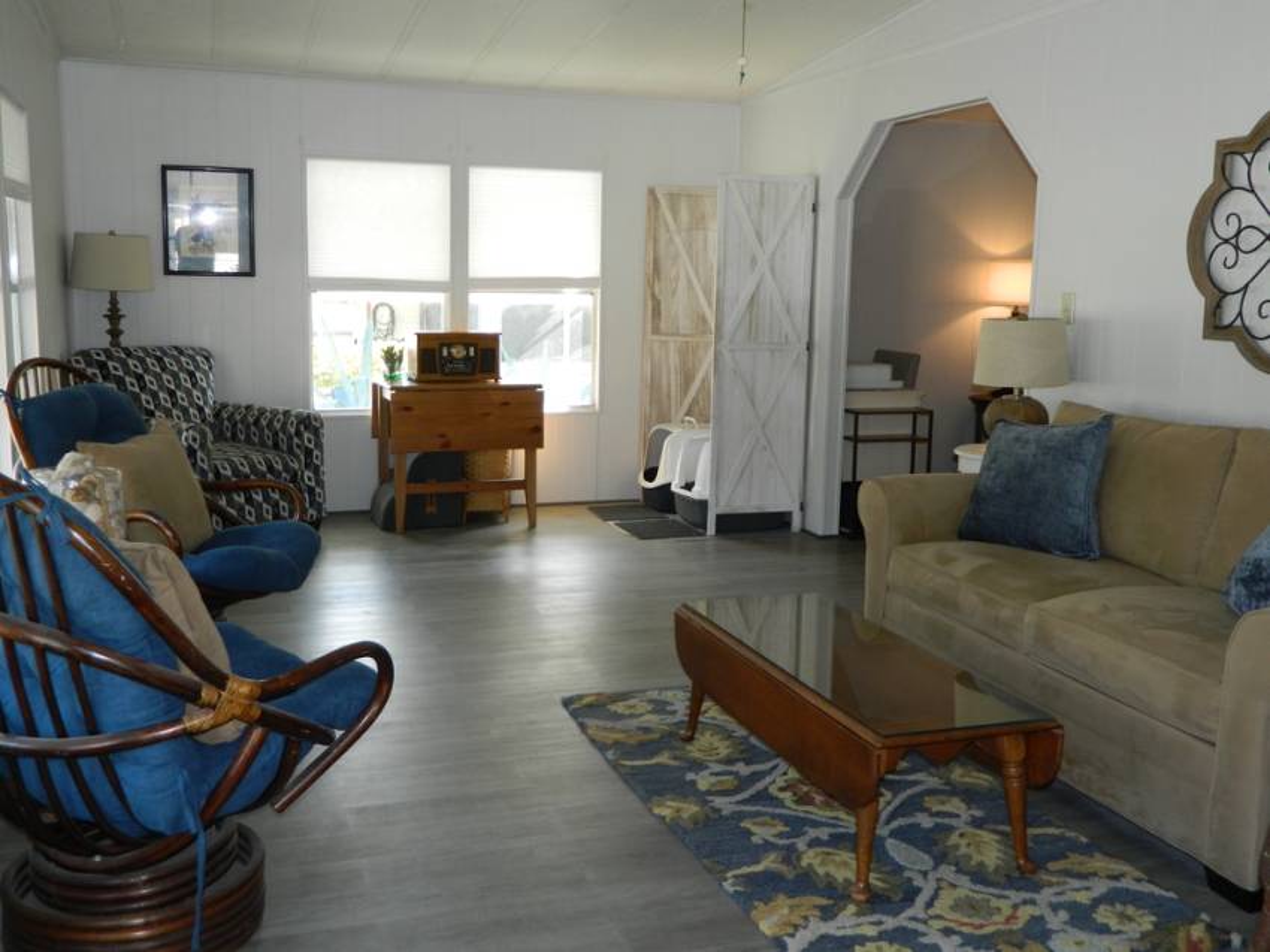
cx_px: 635
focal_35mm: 35
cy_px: 476
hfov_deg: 52.6
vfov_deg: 40.7
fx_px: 1284
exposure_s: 1/30
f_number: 3.3
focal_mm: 6.2
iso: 110
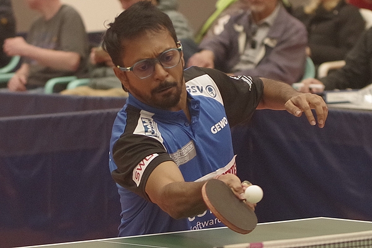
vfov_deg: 16.5
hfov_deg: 24.5
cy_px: 124
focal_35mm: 83
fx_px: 858
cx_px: 186
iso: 3200
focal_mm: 82.5
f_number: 3.5
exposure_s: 1/750
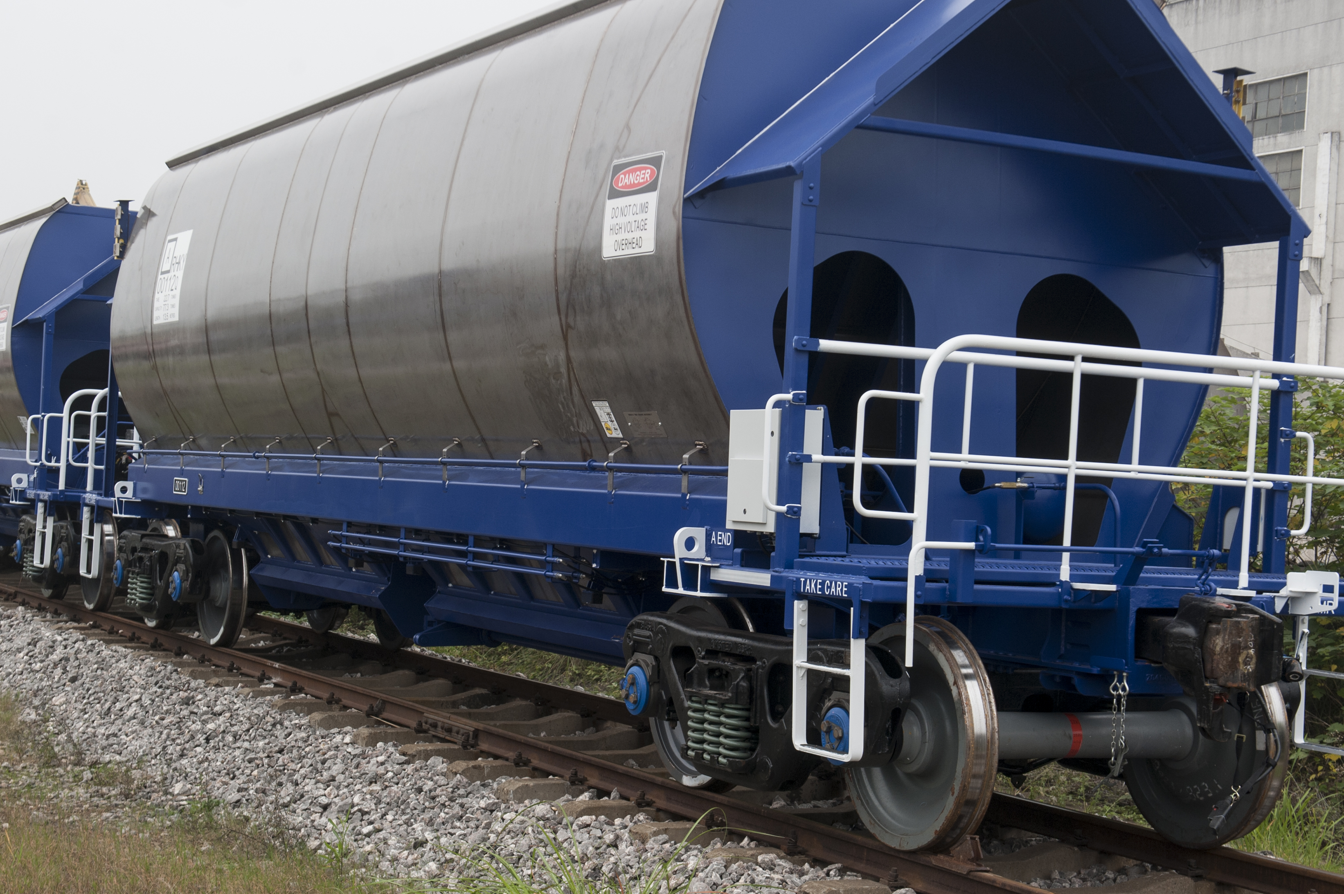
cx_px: 648
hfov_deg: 35.1
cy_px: 399
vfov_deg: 23.7
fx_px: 2127
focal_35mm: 57
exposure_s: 1/250
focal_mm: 44
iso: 320
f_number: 6.3
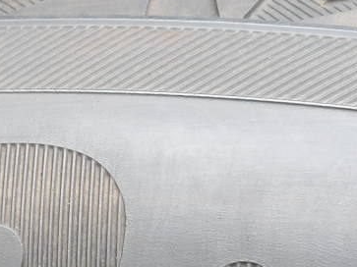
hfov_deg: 16.4
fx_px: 1227
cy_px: 353
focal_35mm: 119
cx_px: 68
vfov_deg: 12.1
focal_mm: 4.9
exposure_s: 1/74
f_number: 3
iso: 100
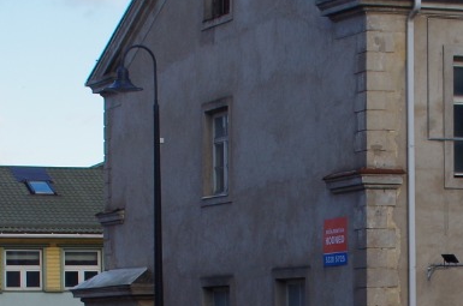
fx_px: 2285
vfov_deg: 7.6
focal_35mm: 178
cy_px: 373
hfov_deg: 11.5
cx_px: 362
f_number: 11
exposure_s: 1/125
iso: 200
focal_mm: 28
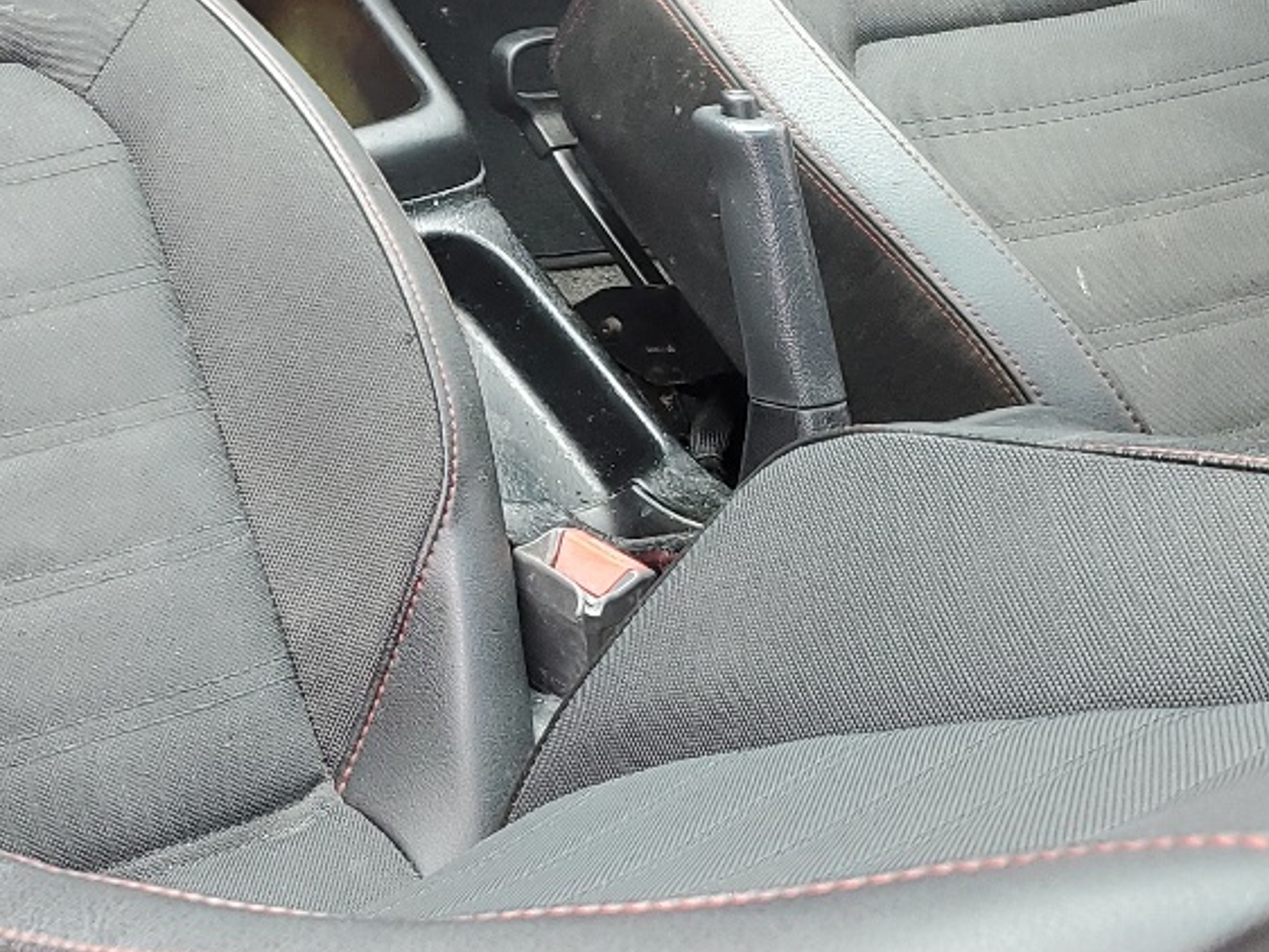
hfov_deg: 24.7
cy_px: 38
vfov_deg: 19.4
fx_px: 2714
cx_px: -79
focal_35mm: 74
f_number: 1.5
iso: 57
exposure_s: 1/120
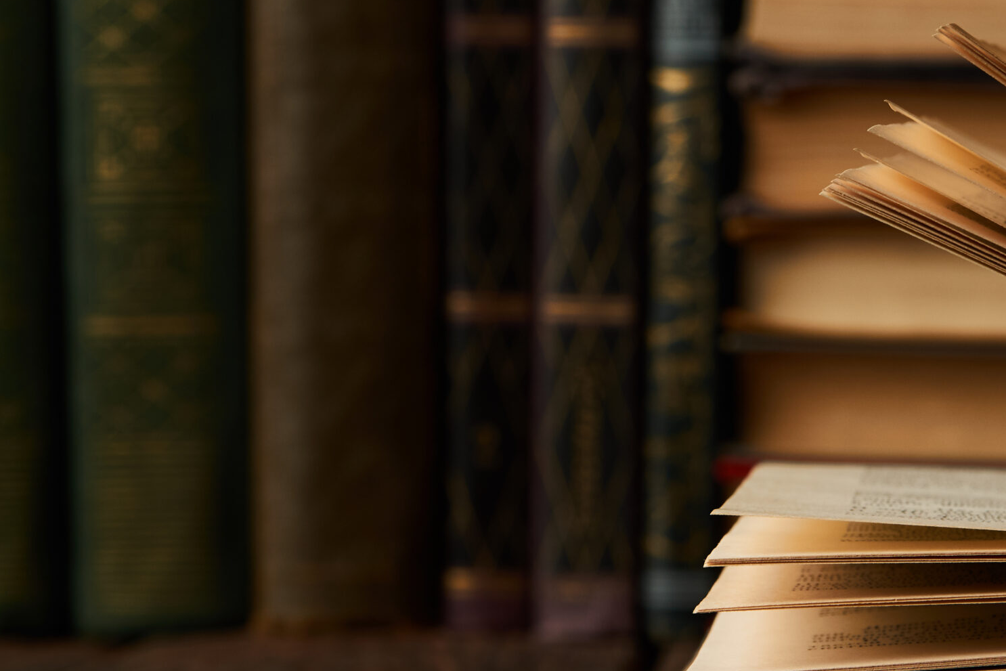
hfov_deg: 10.6
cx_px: 655
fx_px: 5417
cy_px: 275
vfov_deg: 7.1
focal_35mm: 194
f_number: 7.1
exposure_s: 1/100
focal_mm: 75
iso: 100
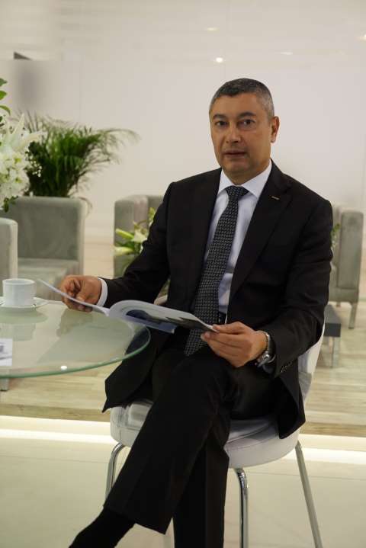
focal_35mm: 50
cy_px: 274
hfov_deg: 27.0
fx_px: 762
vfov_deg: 39.6
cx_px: 183
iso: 1250
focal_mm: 50
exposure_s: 1/40
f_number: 4
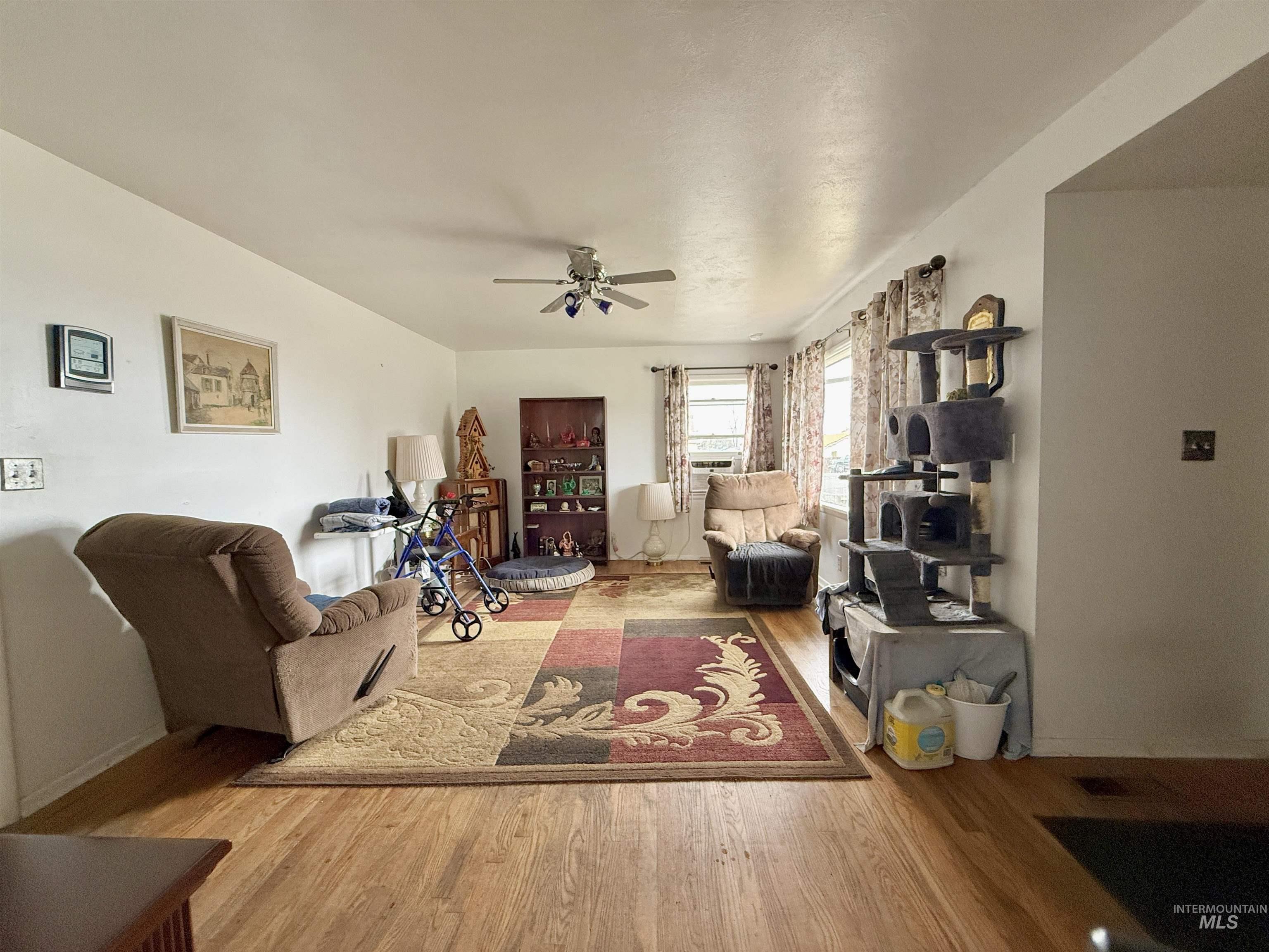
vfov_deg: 85.7
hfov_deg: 102.1
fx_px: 513
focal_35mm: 14
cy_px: 476
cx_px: 634
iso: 320
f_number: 2.2
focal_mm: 2.22
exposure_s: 1/99
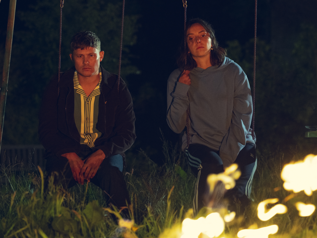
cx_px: 148
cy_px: 115
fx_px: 1273
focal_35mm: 139
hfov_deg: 14.2
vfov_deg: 10.7
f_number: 3.5
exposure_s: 1/160
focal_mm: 97
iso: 4000
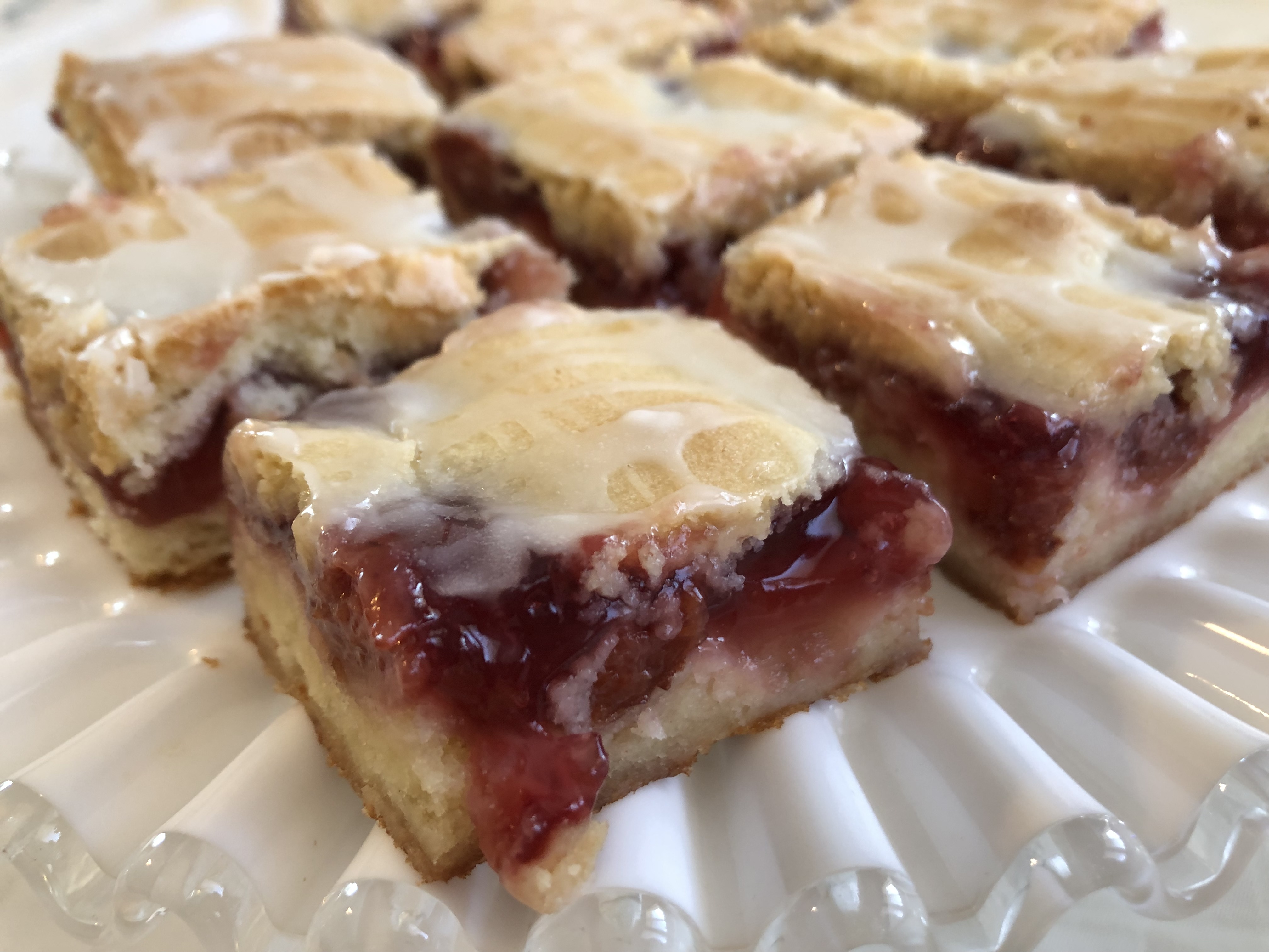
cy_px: 476
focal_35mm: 28
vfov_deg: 49.7
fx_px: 1026
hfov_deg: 63.4
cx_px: 634
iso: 40
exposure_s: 1/20
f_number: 1.8
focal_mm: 3.99
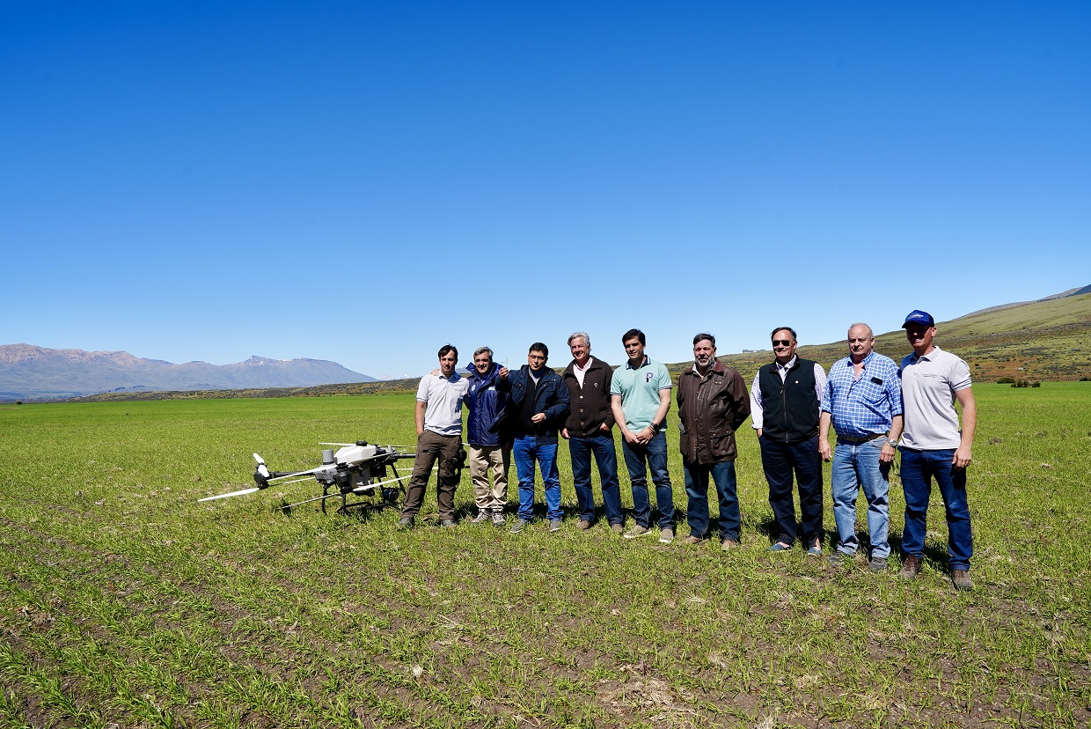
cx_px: 546
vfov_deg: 53.2
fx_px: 728
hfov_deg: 73.7
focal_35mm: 24
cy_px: 364
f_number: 10
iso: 80
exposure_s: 1/160
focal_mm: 24
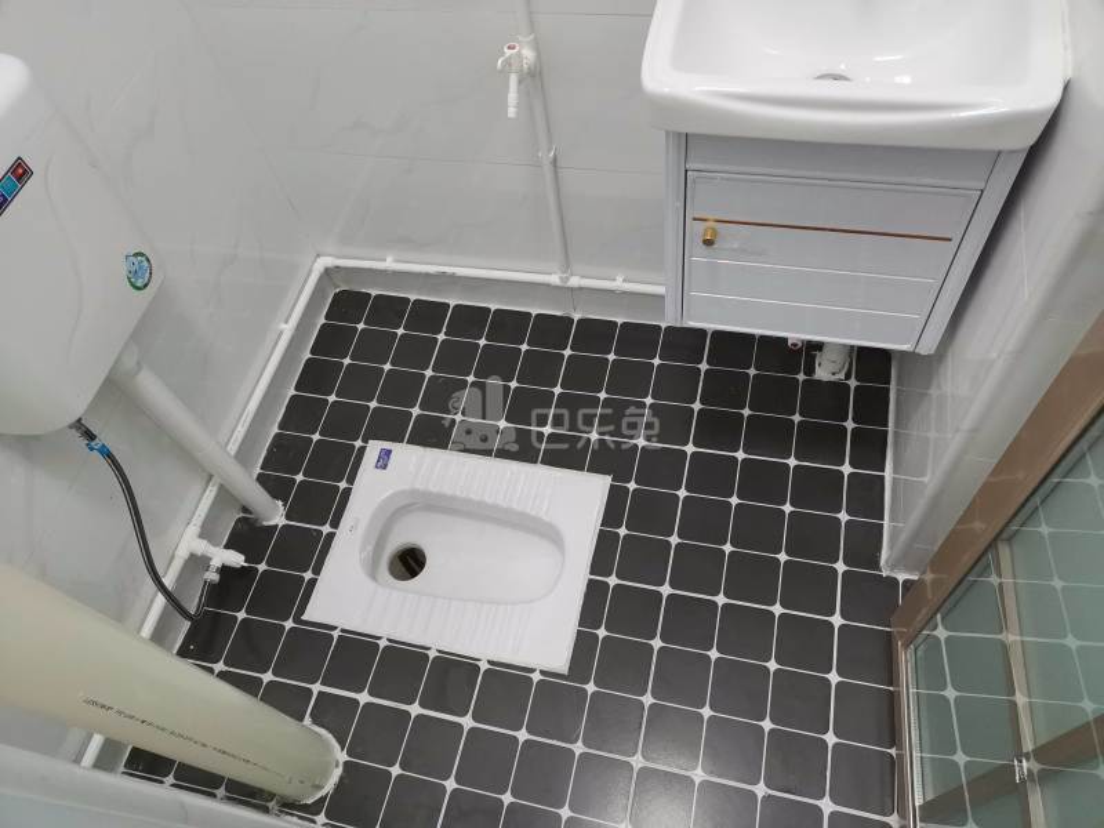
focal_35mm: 26
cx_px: 552
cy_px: 414
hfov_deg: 67.3
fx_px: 829
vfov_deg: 53.1
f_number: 1.8
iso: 320
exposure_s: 1/50
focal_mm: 5.5
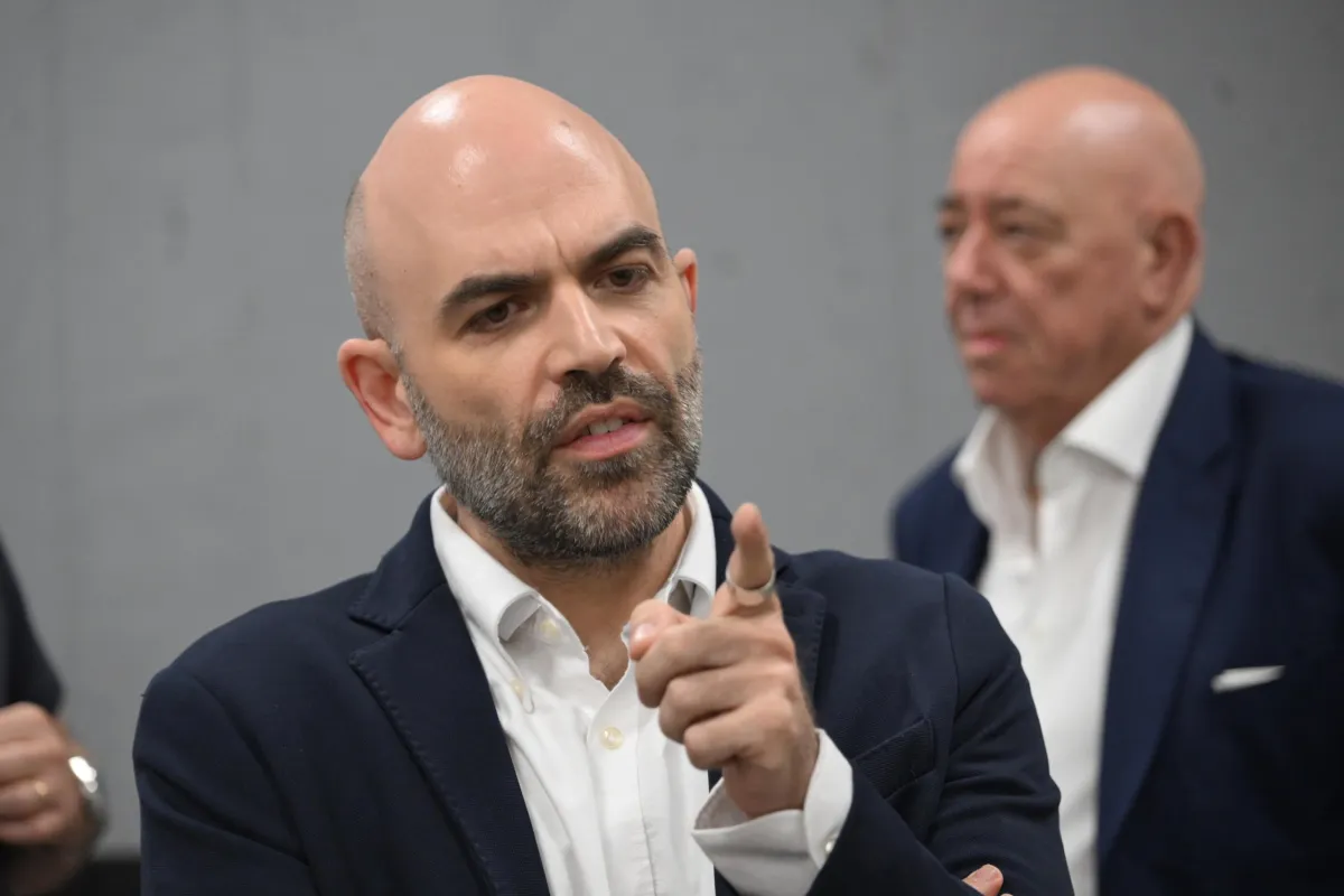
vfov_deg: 11.4
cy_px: 448
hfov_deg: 17.1
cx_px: 672
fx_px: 4480
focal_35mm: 120
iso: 3200
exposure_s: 1/320
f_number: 4
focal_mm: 120
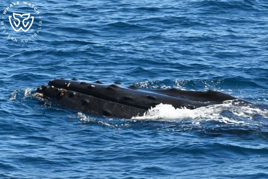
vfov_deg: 4.7
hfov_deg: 7.1
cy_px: 90
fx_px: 2158
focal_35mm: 290
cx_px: 134
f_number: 16
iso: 3200
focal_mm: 290
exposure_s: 1/1600
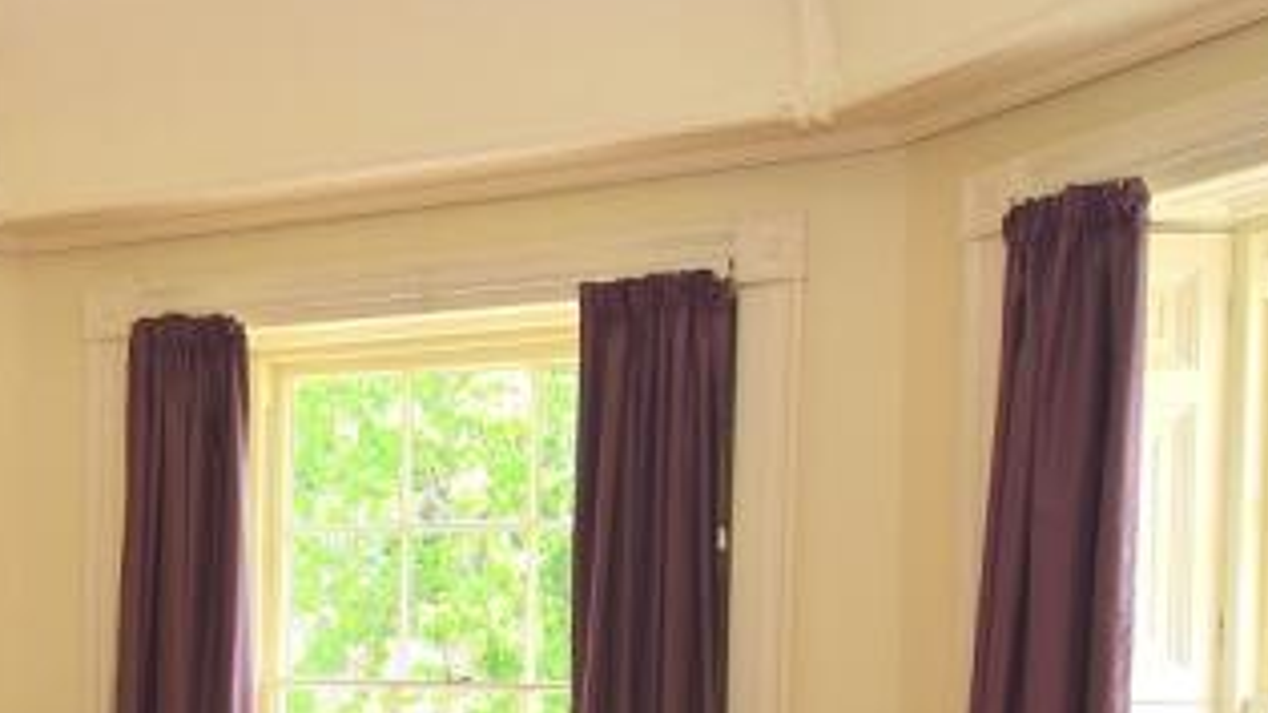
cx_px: 101
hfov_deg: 37.6
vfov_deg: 22.6
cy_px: 713
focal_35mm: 51
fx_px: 1714
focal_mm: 10
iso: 280
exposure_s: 1/200
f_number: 5
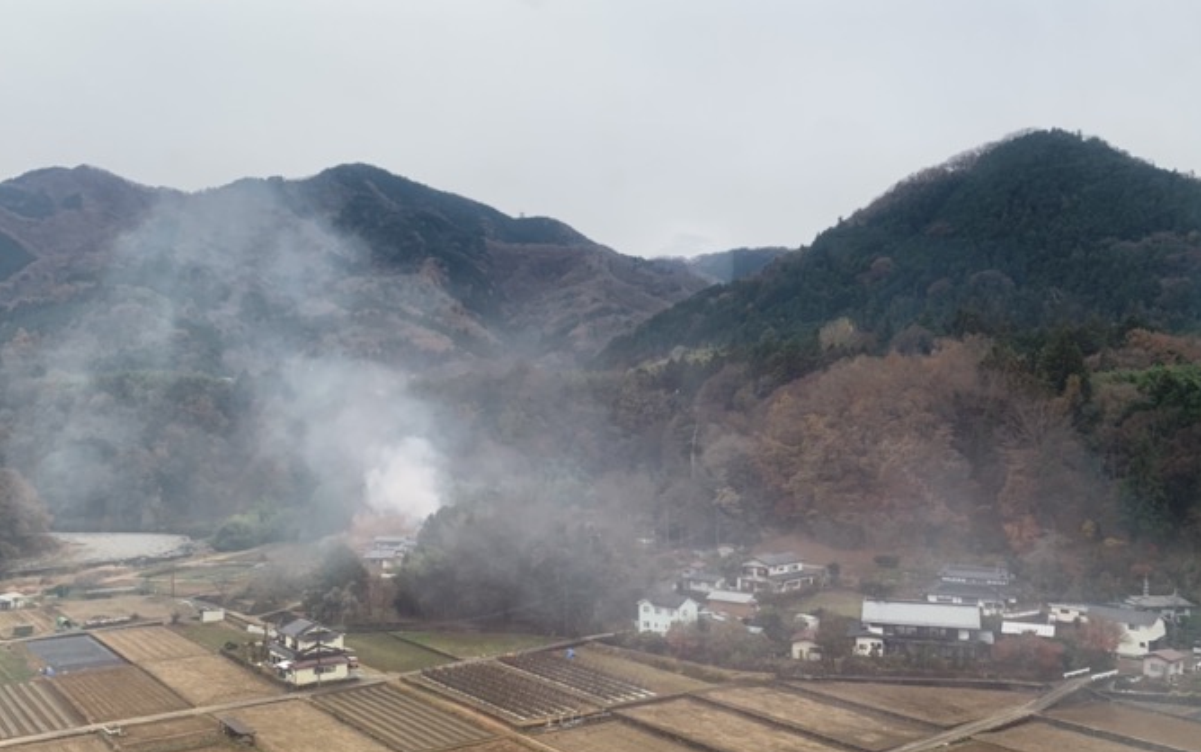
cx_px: 631
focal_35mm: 33
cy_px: 450
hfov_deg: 58.1
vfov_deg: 38.2
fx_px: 1080
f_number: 1.8
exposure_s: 1/518
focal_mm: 4.25
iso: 25
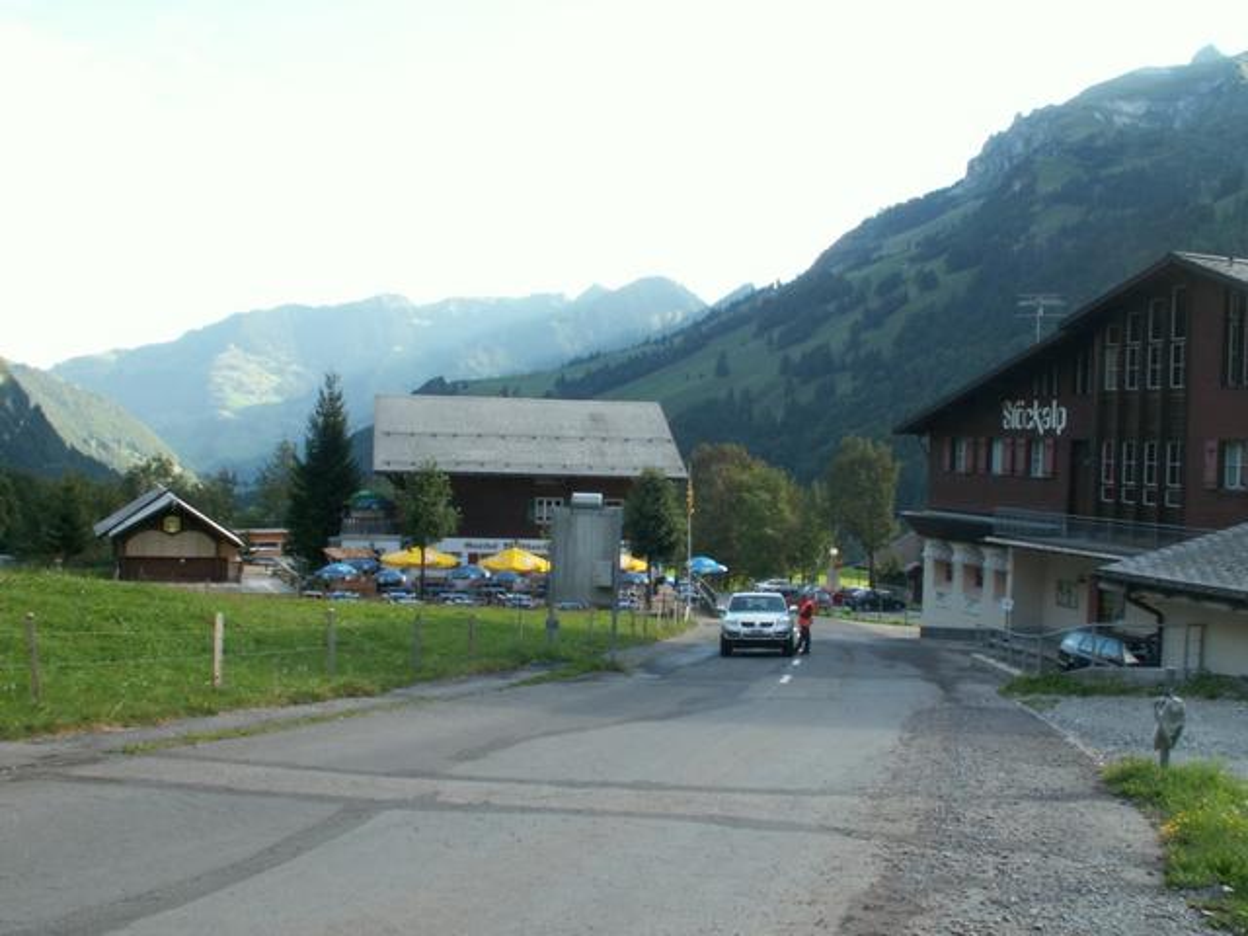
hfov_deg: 52.6
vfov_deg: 40.7
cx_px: 624
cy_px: 468
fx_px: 1262
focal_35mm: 35
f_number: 7.1
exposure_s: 1/25
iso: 50
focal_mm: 5.86
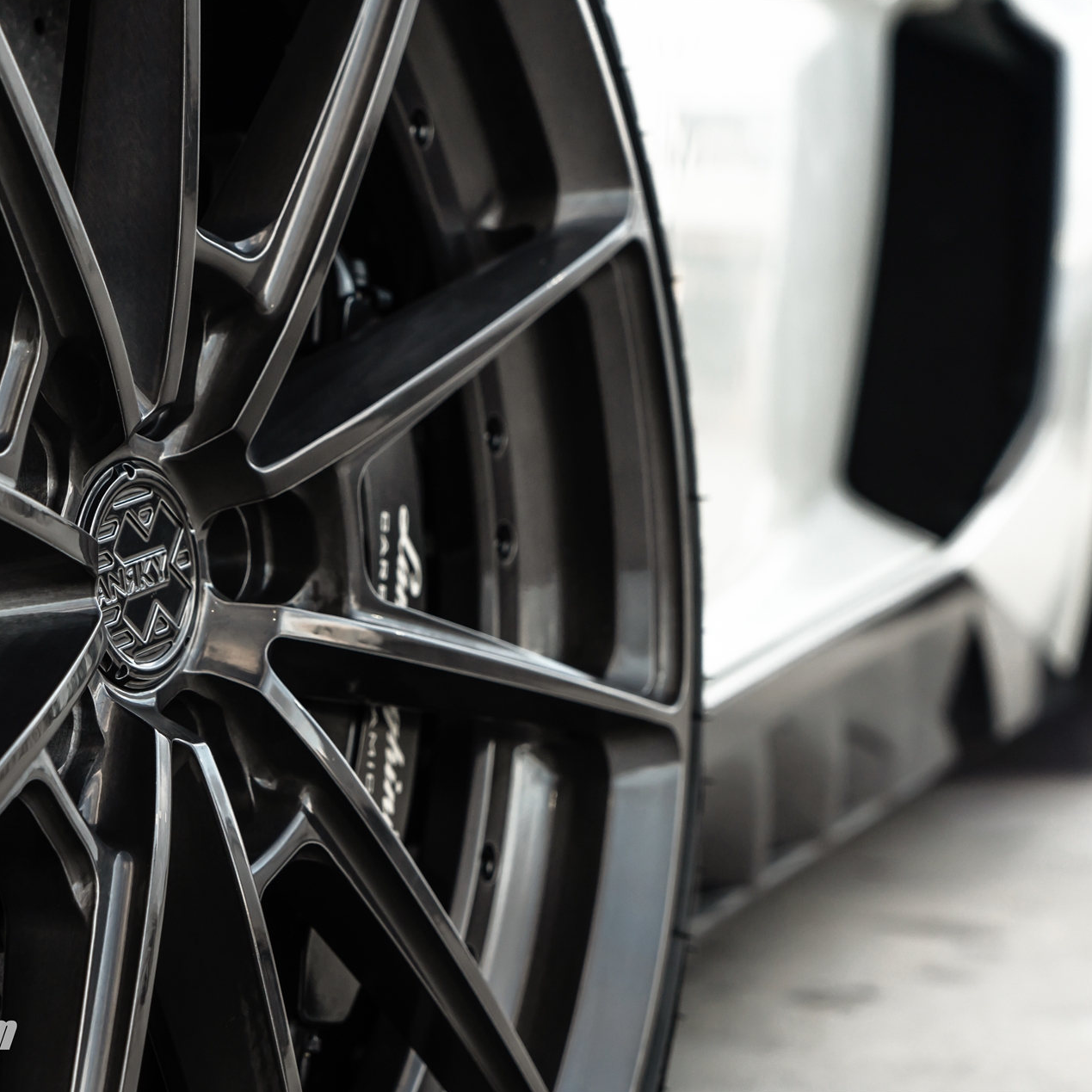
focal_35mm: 90
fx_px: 3212
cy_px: 546
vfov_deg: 19.3
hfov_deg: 19.3
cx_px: 460
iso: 640
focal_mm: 70
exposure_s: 1/100
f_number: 6.3
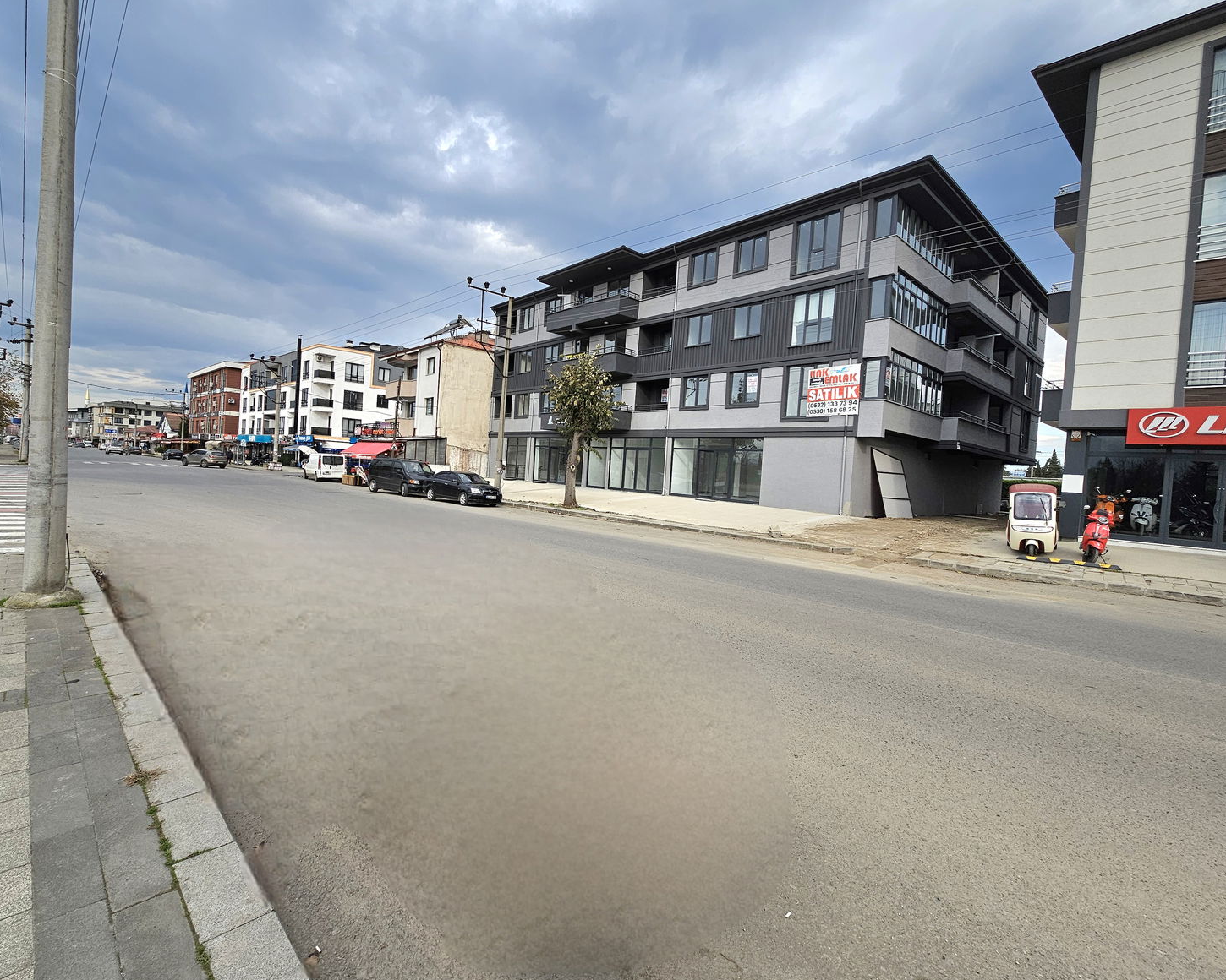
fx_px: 508
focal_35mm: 14
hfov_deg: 100.5
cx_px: 566
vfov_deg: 88.0
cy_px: 492
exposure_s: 1/1250
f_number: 2.2
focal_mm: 2.2
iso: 50
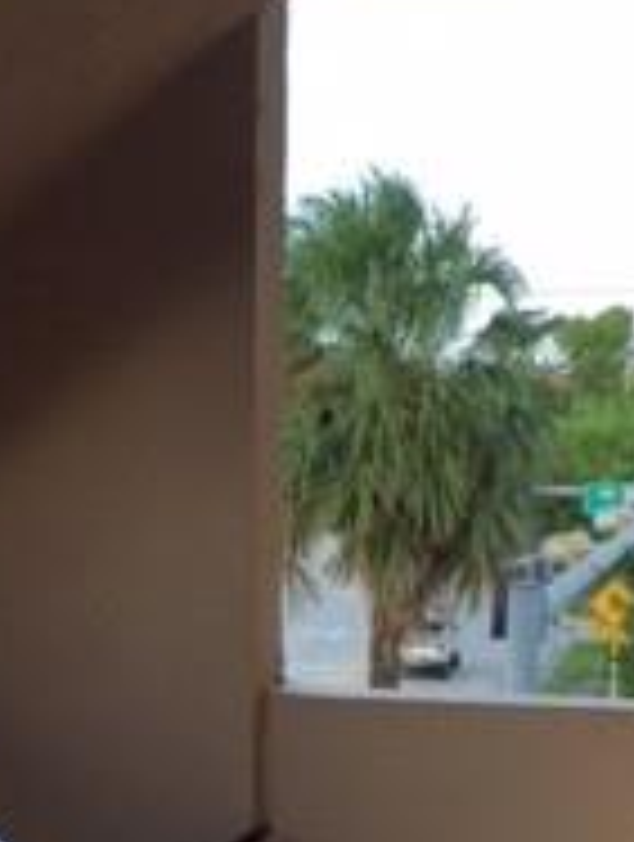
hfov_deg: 14.6
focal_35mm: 99
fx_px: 2409
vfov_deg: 19.5
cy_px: 734
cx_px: -58
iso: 32
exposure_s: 1/377
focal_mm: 4.15
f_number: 2.2
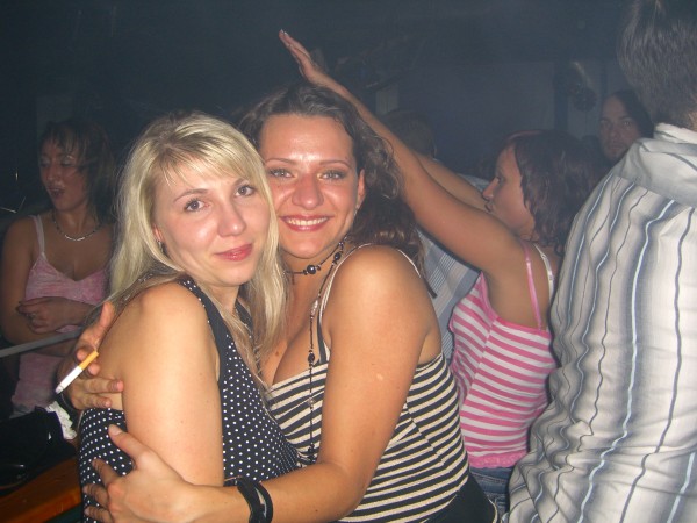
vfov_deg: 37.7
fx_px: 765
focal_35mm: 38
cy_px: 262
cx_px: 348
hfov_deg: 49.0
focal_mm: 7.9
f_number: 2.8
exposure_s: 1/60
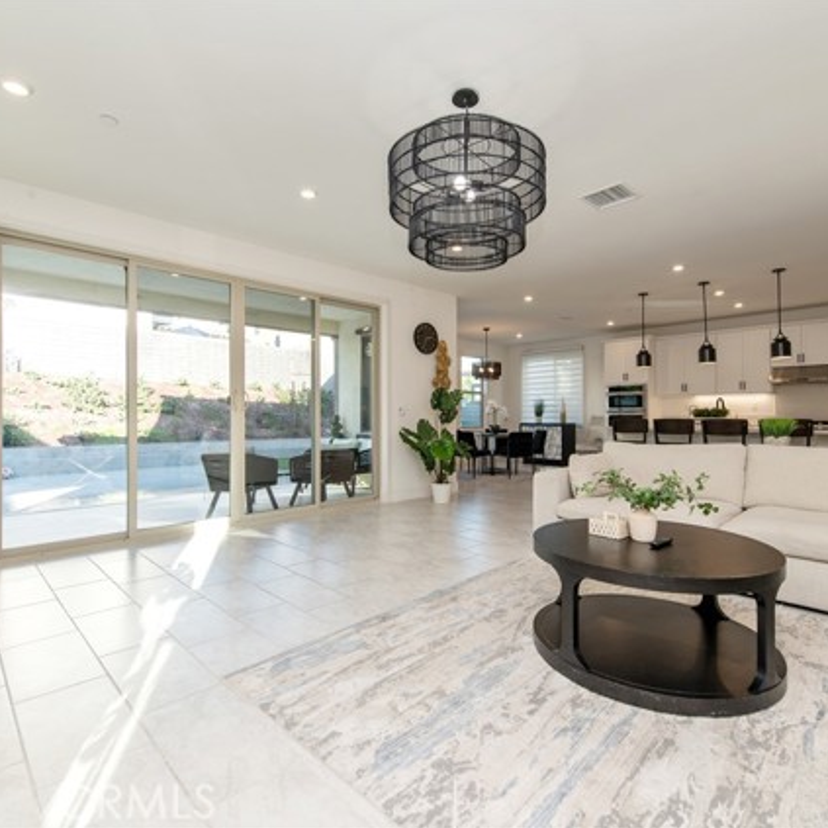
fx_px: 487
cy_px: 413
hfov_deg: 80.7
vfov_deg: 80.7
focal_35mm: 18
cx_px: 429
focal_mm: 14
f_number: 5
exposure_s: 1/100
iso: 200
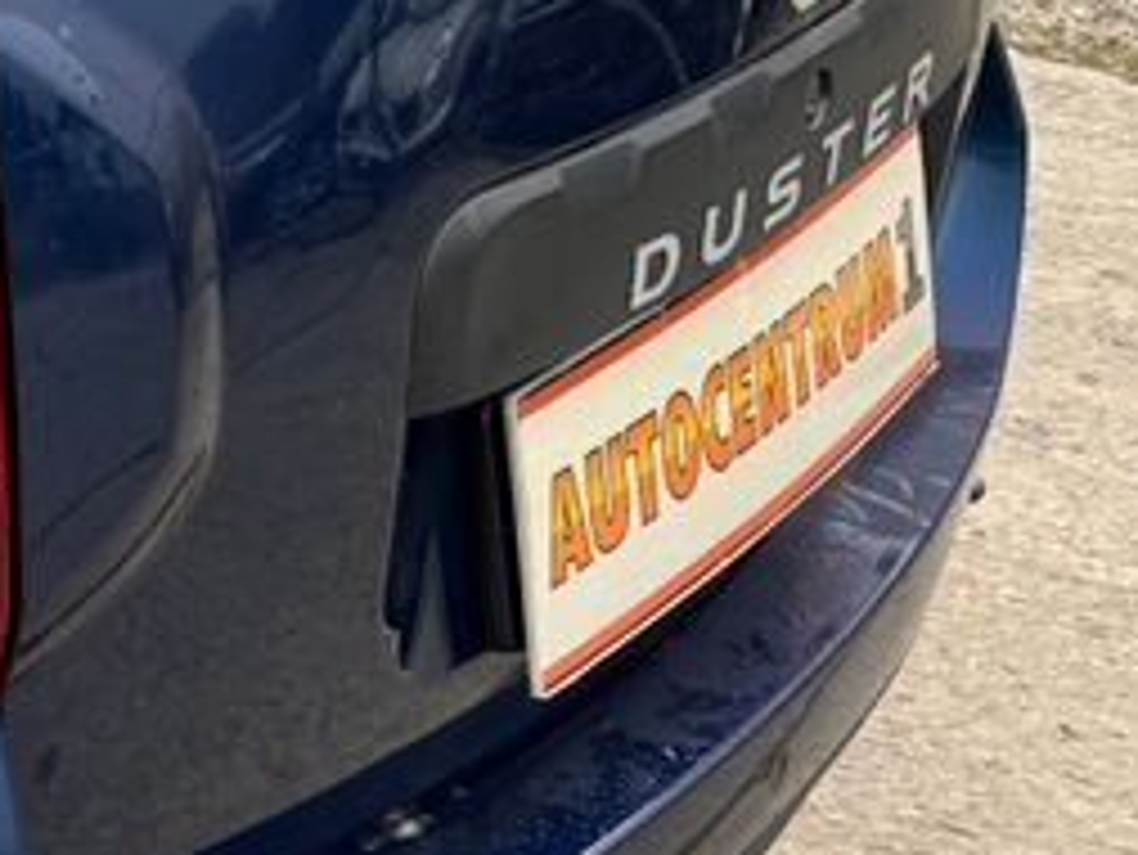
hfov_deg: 16.6
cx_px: -958
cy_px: 166
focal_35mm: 97
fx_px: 3190
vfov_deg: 15.2
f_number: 1.78
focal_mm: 6.76
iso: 80
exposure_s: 1/484
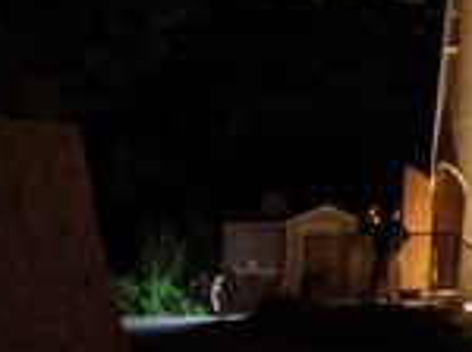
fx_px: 1103
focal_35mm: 81
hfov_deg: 21.1
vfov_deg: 17.2
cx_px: 667
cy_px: -90
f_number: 1.8
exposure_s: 1/16.7
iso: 3366
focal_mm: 4.44
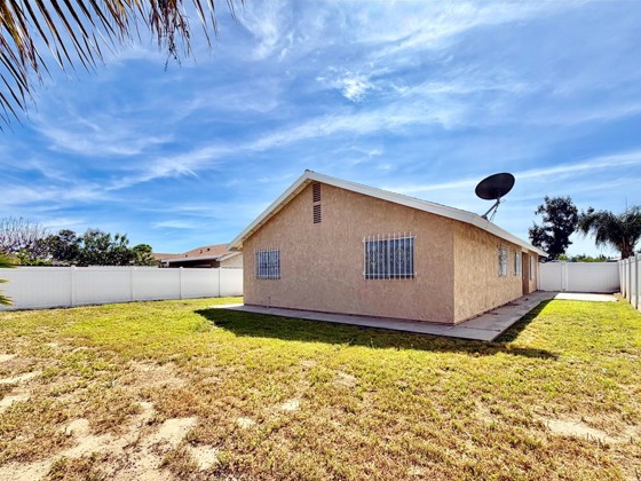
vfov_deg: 77.7
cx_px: 335
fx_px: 296
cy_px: 274
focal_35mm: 16
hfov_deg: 94.4
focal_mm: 2.22
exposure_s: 1/1211
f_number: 2.2
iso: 20
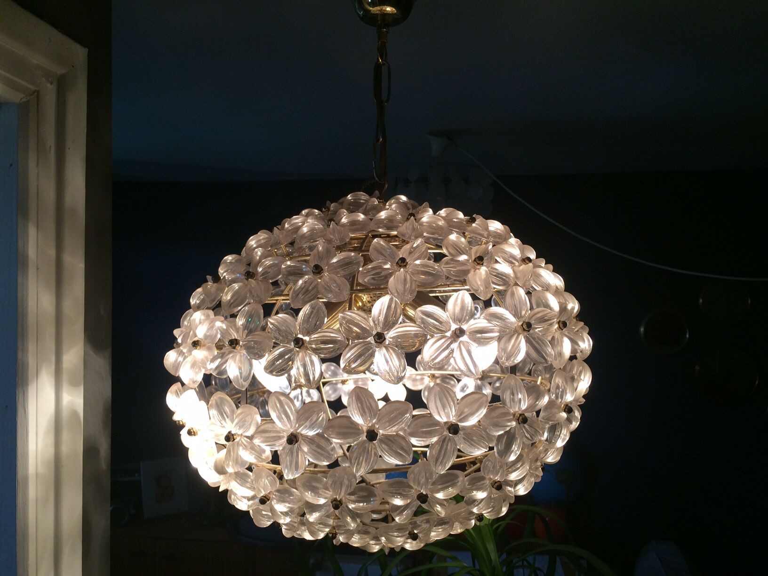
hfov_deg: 61.7
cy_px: 288
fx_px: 643
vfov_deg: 48.2
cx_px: 384
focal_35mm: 29
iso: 64
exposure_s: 1/100
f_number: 2.2
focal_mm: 4.15
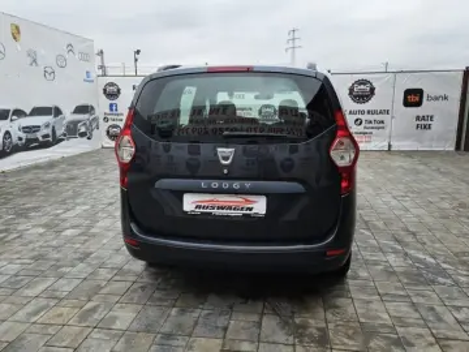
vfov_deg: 58.9
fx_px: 312
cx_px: 234
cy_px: 176
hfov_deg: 73.9
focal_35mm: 23
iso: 50
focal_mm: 5.4
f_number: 1.8
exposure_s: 1/719
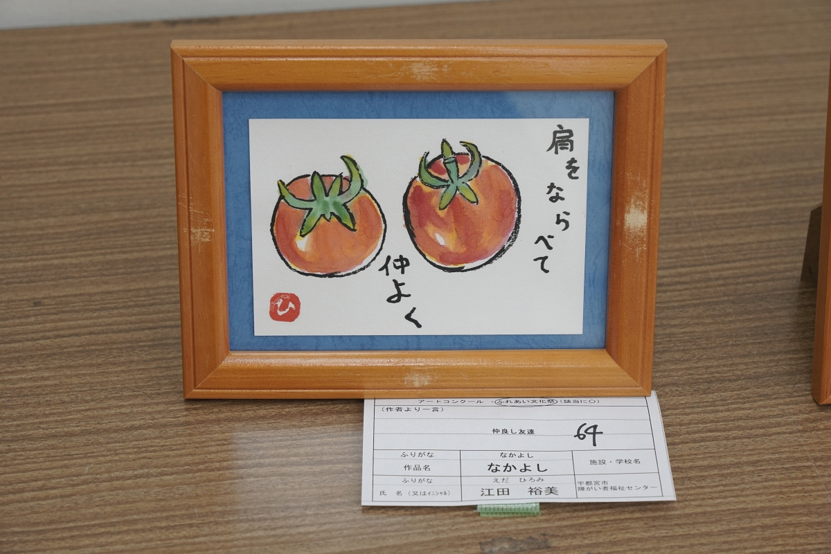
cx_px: 416
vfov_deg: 16.9
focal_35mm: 81
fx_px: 1870
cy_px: 277
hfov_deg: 25.1
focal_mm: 81
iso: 1250
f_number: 8
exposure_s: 1/50
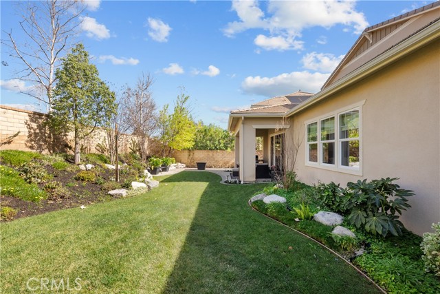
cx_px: 220
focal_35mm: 16
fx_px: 196
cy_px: 147
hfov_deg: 96.7
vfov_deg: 73.8
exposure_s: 1/640
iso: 2000
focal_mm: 16
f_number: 9
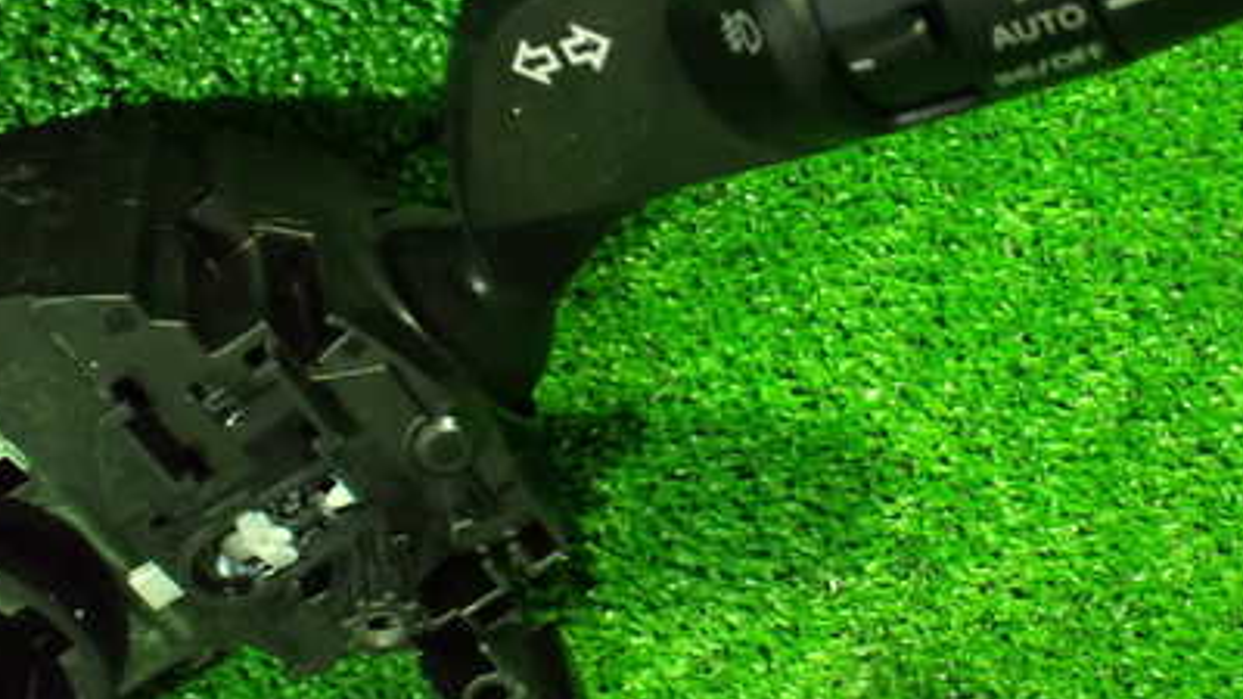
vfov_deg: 24.4
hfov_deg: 41.8
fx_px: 1615
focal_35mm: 49
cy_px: 261
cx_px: 783
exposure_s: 1/30
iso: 1250
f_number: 2.3
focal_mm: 5.4
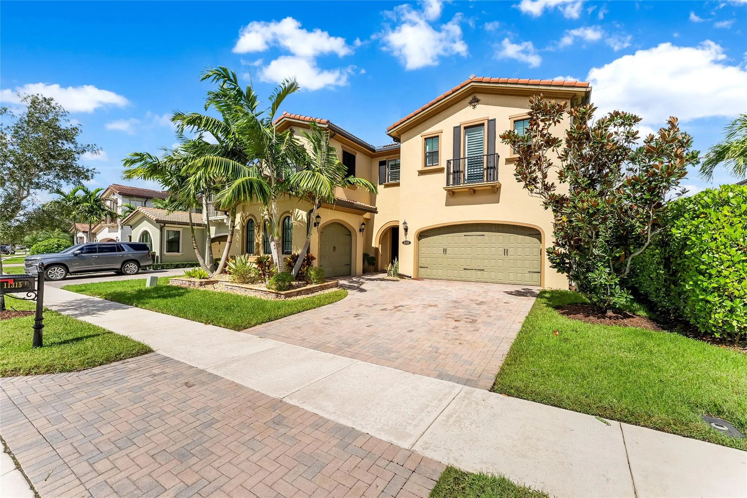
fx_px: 291
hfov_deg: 104.2
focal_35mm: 14
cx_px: 374
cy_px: 249
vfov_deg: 81.2
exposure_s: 1/2500
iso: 640
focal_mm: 14
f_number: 7.1
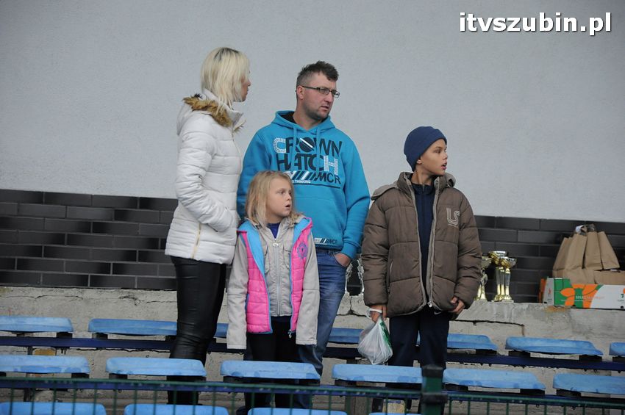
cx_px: 312
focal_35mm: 158
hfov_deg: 13.1
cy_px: 208
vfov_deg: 8.7
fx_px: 2732
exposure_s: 1/320
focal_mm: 105
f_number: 5.6
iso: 1000
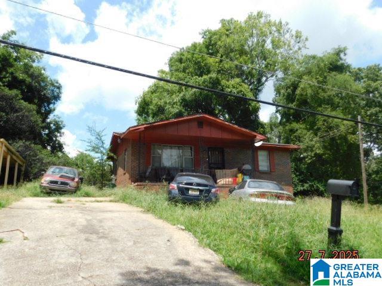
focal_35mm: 28
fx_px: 309
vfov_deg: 49.7
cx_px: 191
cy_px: 143
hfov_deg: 63.4
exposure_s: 1/800
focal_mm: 4.9
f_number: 3.2
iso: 125
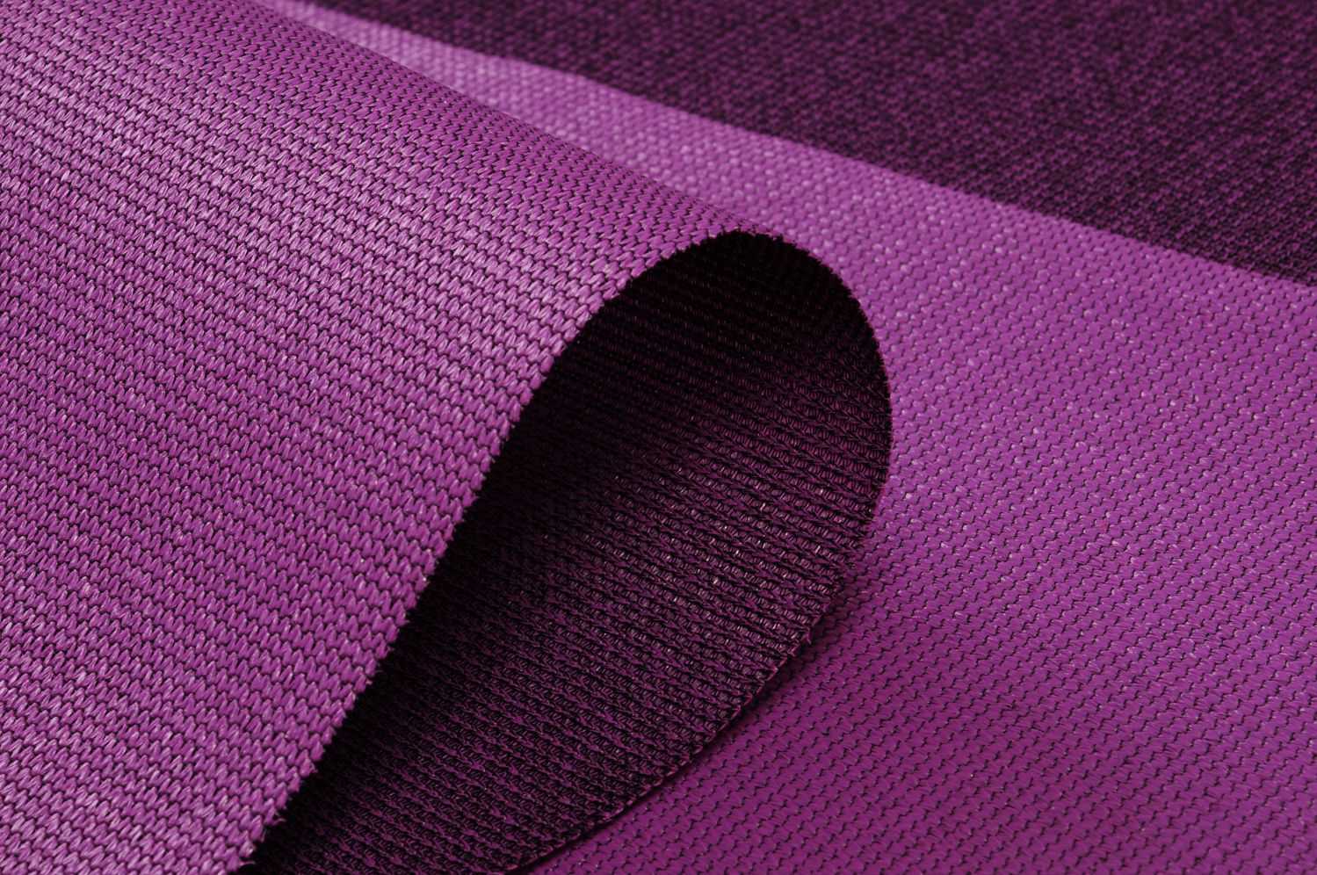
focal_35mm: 158
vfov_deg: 8.7
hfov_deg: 13.1
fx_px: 5756
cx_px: 658
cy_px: 438
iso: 200
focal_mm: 105
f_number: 16
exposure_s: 1/60
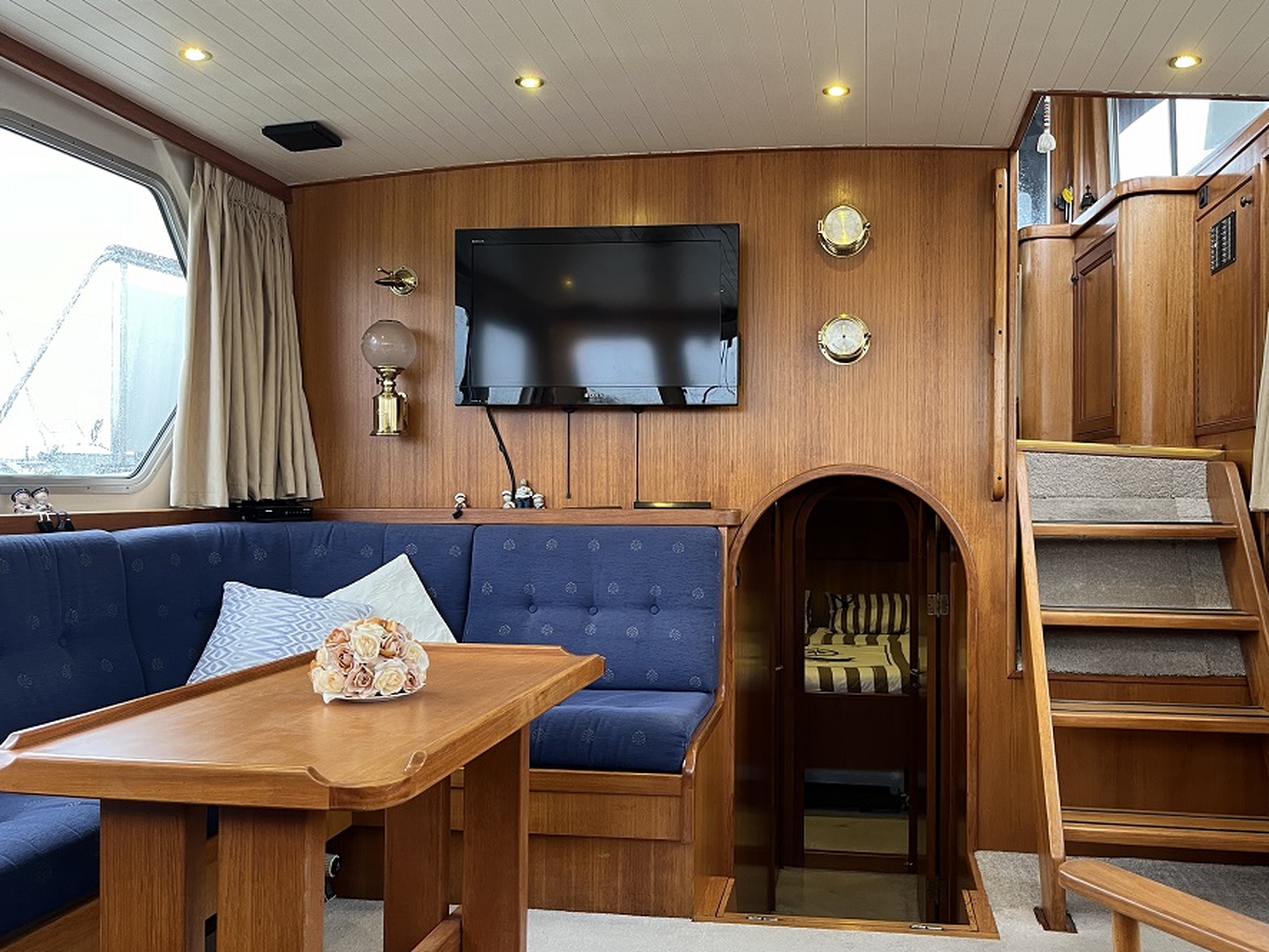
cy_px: 467
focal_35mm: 30
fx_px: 1100
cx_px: 715
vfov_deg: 46.8
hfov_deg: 59.7
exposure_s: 1/61
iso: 125
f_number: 1.6
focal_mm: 5.1
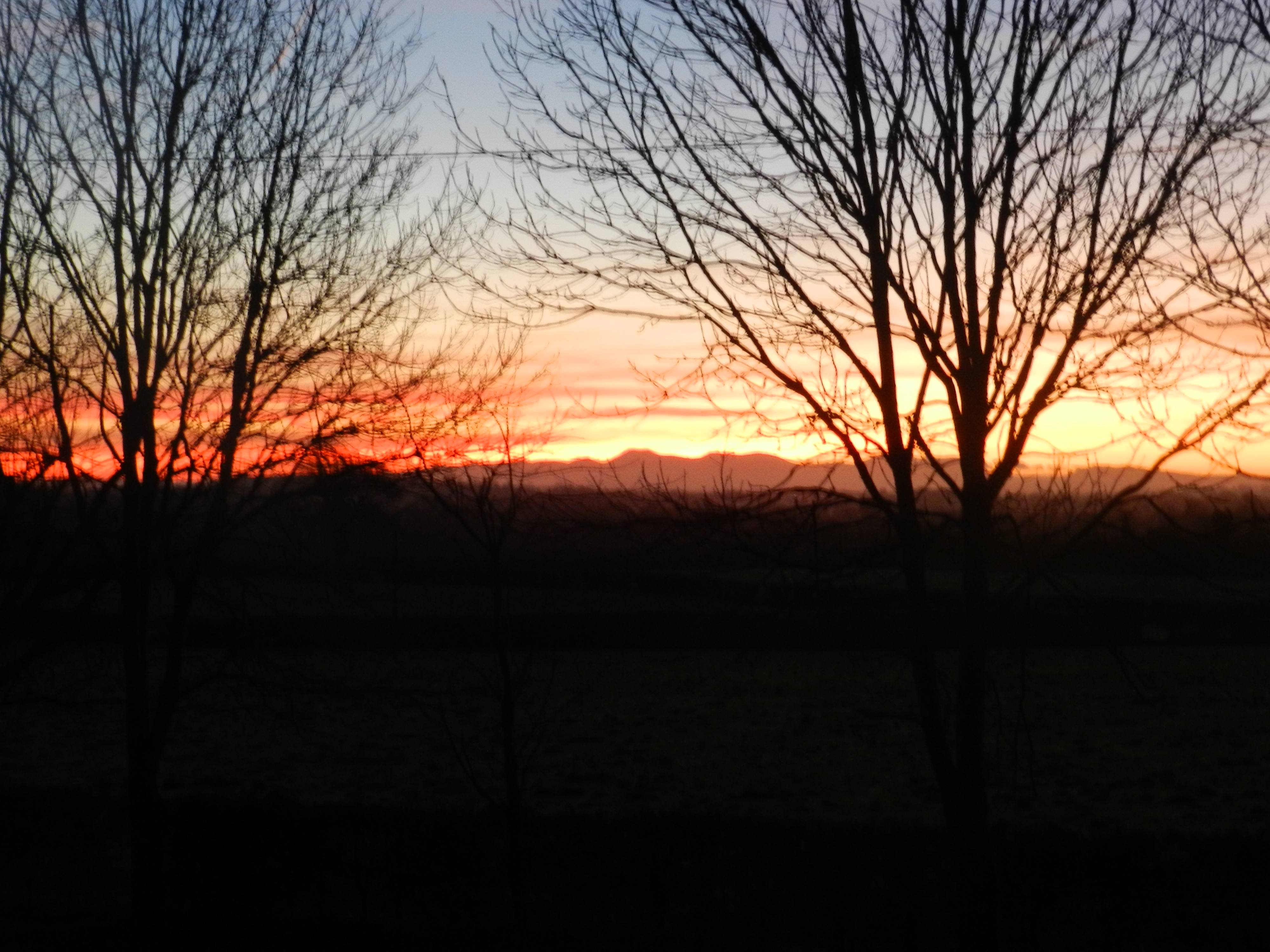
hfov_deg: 28.6
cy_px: 476
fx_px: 2495
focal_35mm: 68
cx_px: 635
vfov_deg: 21.6
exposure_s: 1/6
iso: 400
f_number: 4.7
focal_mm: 12.1
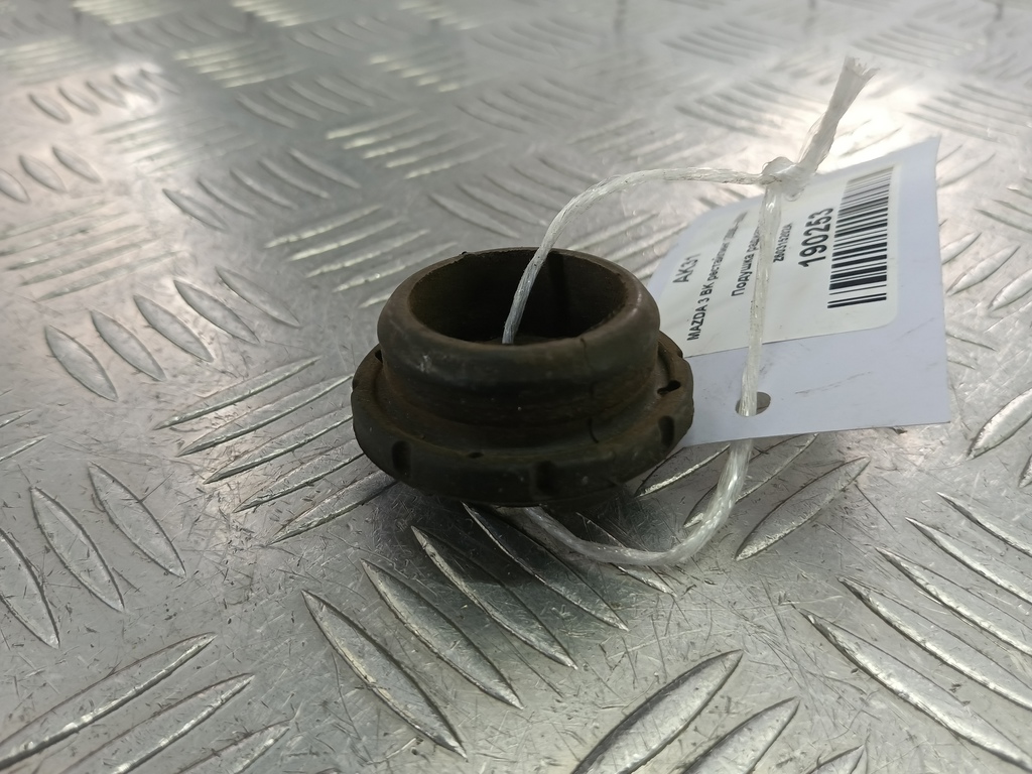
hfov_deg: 65.3
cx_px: 516
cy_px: 387
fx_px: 805
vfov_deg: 51.4
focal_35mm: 27
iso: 82
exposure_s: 1/50
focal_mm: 4.11
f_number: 1.6
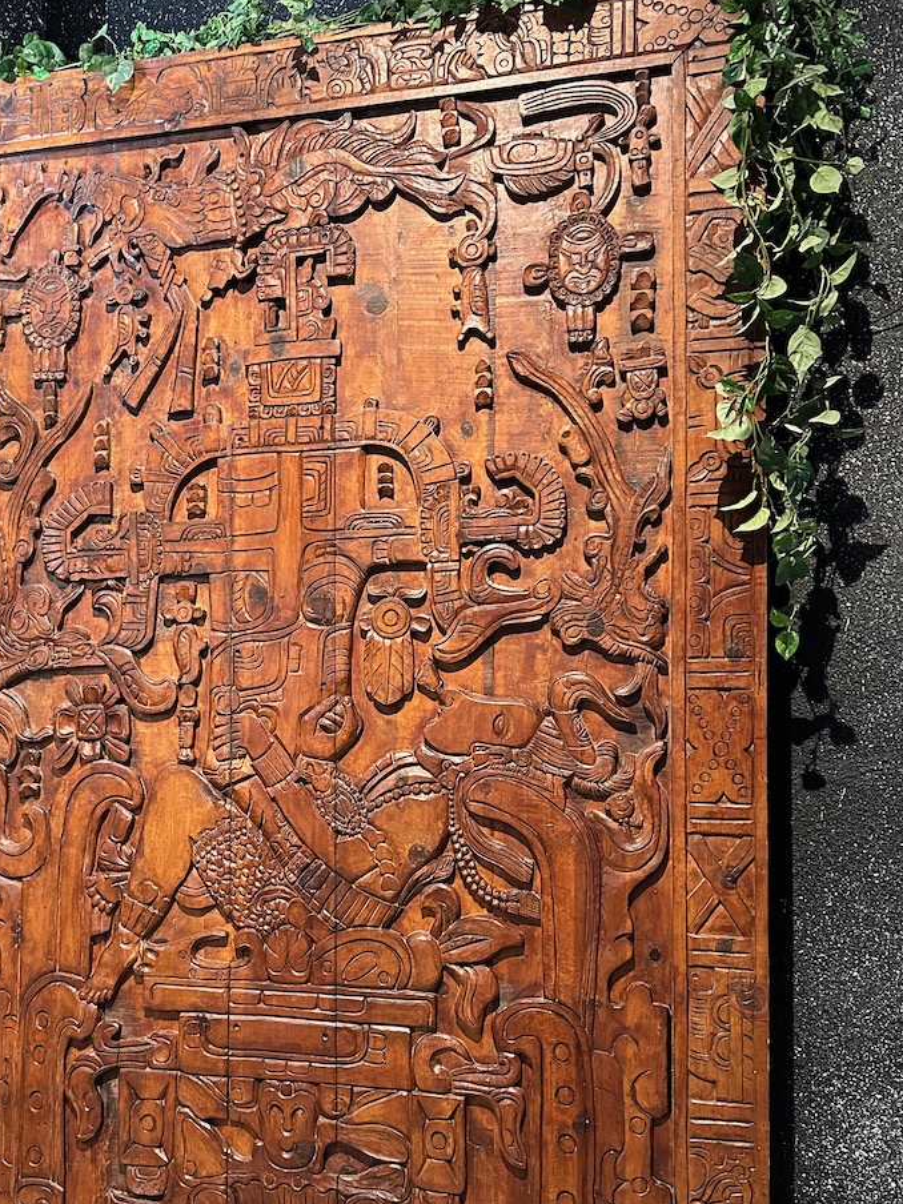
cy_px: 717
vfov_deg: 53.6
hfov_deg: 41.3
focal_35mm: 34
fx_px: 1183
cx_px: 306
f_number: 1.78
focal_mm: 6.86
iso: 800
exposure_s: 1/40
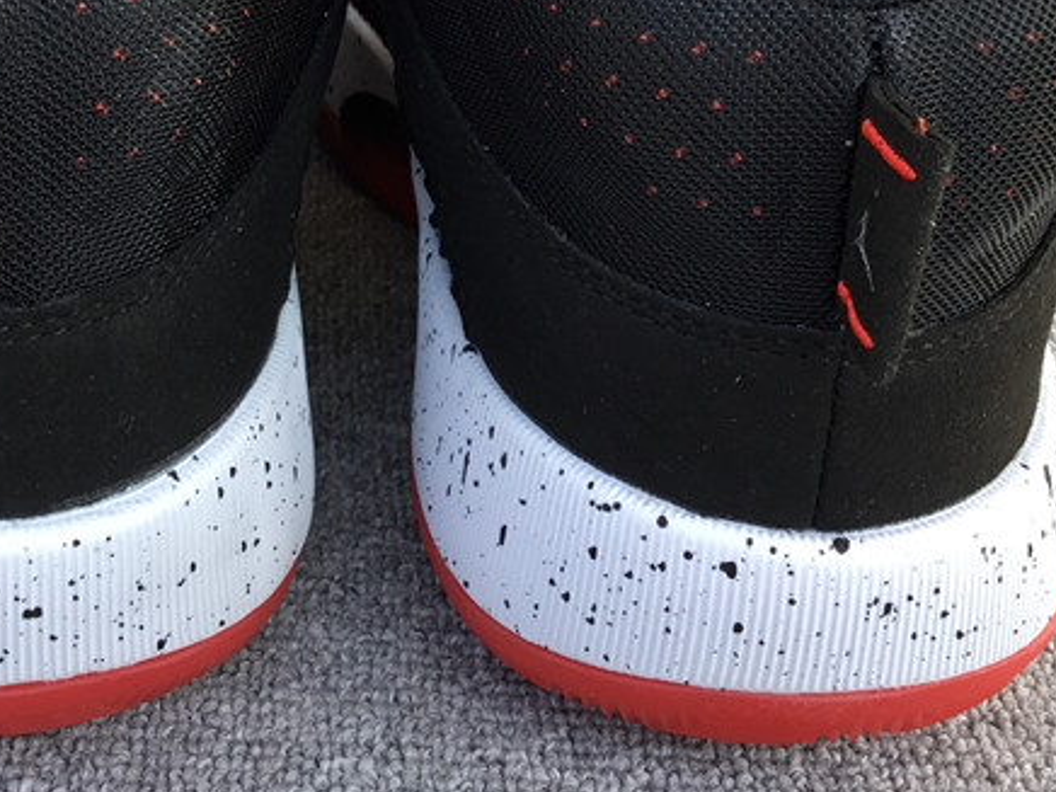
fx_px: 1952
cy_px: 50
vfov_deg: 22.3
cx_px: 354
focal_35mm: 64
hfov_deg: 30.1
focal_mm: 3.3
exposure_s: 1/122
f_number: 2.4
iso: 25
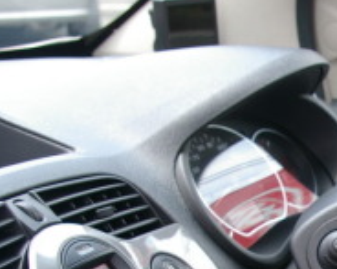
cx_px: 493
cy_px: 306
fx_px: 1266
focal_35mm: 127
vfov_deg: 11.9
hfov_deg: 14.3
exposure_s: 1/90
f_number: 5.6
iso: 200
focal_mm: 26
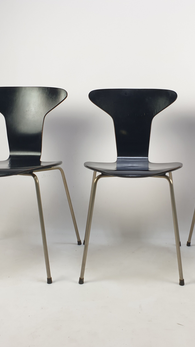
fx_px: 349
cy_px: 173
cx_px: 129
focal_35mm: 38
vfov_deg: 52.8
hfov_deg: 31.0
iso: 64
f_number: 2.4
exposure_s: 1/100
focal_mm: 4.3
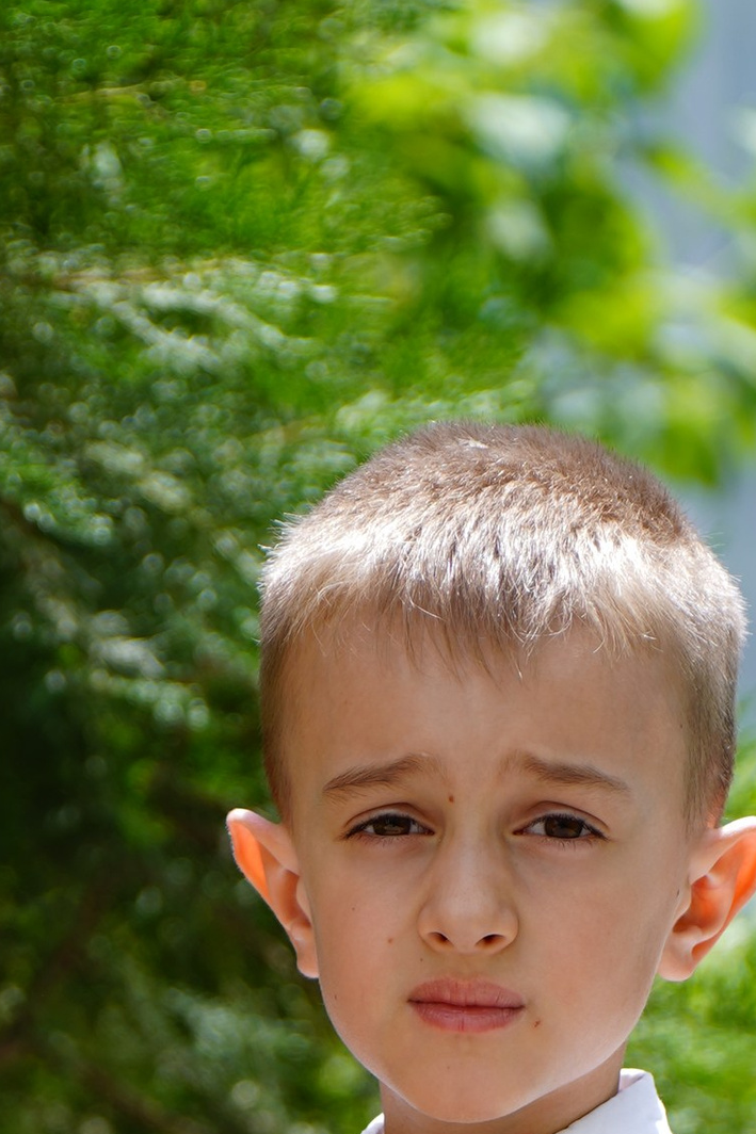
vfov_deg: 5.1
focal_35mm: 397
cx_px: 15
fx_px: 12509
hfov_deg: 3.5
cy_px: 1772
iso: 64
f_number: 2.8
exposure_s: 1/500
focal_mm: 110
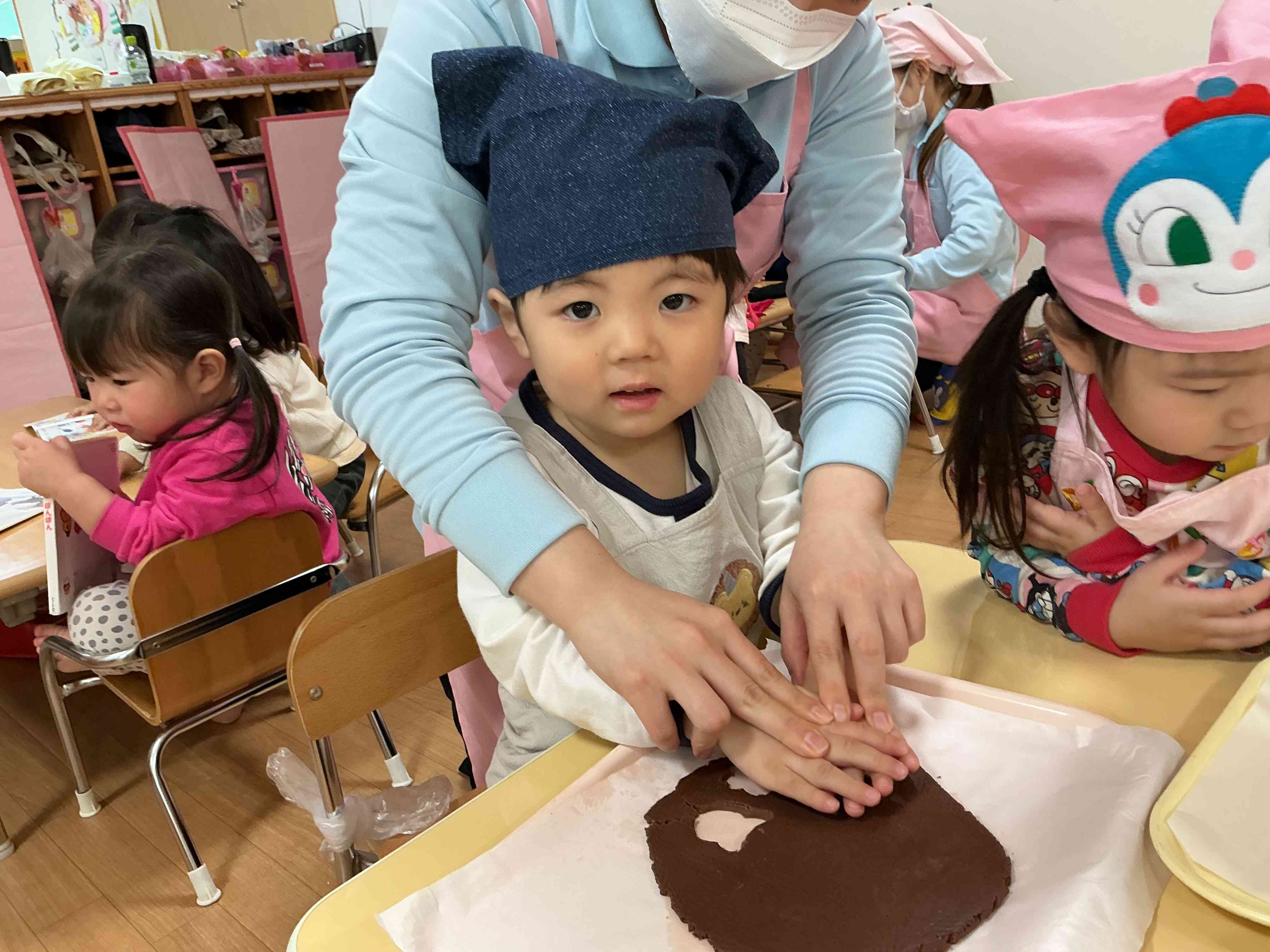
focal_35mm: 29
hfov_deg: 61.7
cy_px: 476
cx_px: 635
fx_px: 1064
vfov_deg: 48.2
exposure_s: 1/60
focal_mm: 3
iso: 64
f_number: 1.8
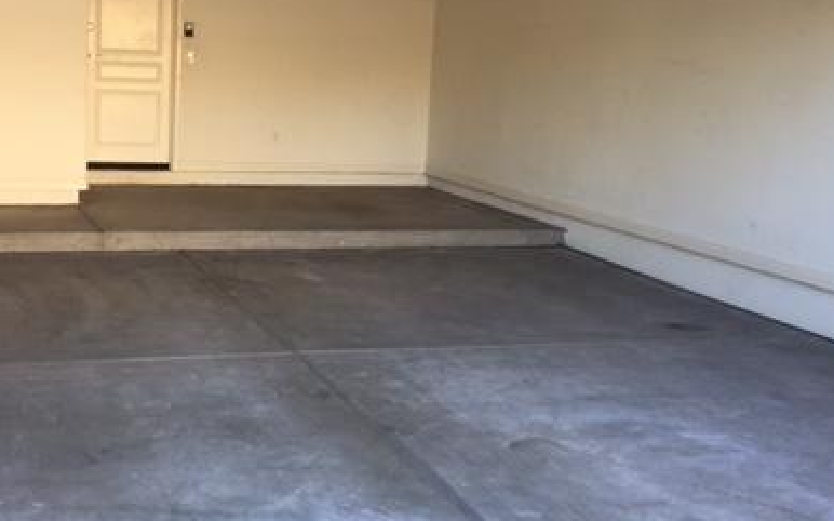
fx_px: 1159
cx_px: 309
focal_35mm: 51
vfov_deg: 25.3
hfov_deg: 39.3
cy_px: 227
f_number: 2.2
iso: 40
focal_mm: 4.15
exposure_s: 1/60
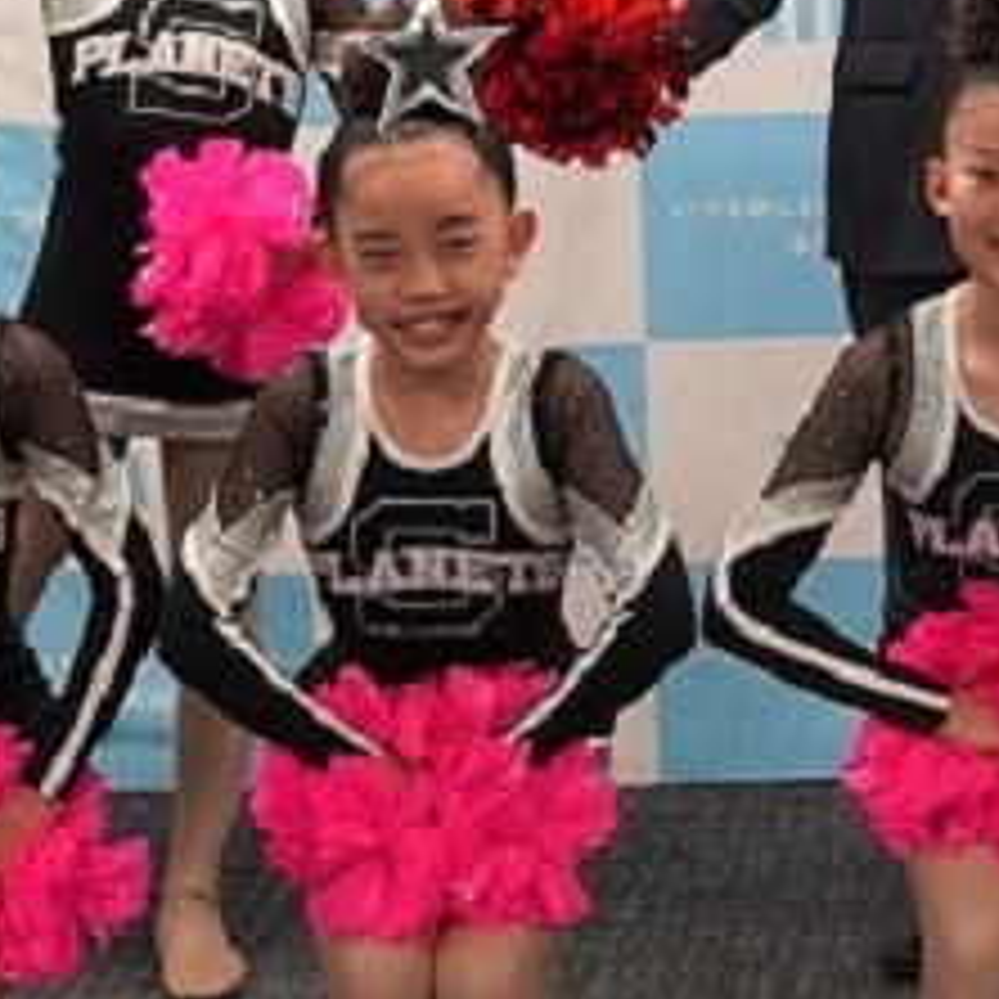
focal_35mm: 111
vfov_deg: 15.5
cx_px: 1138
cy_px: 92
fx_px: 3624
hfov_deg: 15.2
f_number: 4
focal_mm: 29
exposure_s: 1/160
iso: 1000
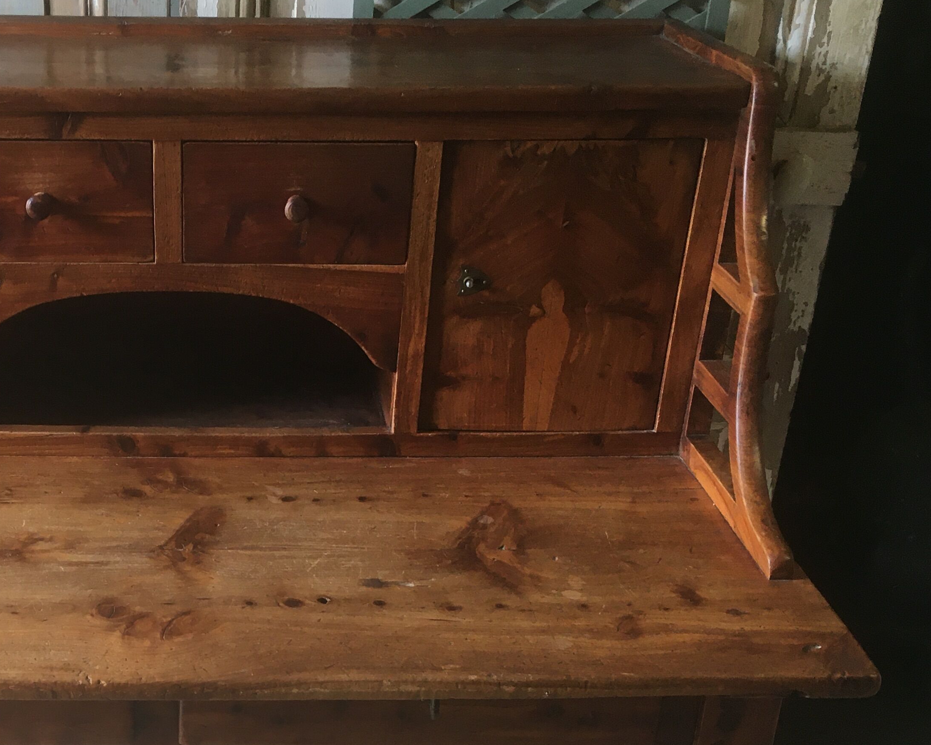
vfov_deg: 28.5
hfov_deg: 35.0
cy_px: 602
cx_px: 198
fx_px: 1433
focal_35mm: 52
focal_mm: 4.15
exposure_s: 1/33
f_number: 2.2
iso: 80
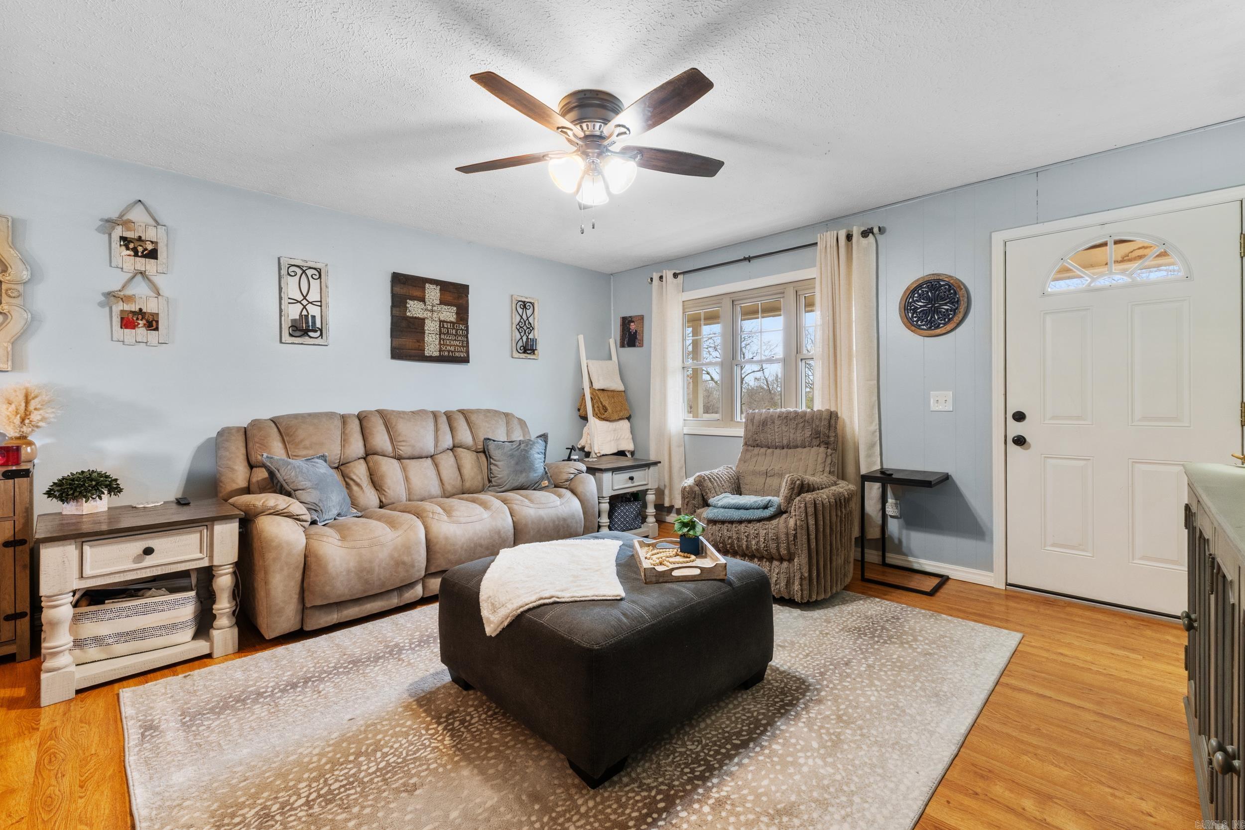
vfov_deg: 77.3
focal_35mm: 15
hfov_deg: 100.4
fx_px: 519
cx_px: 622
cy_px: 415
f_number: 9
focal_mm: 10
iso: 320
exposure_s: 1.3
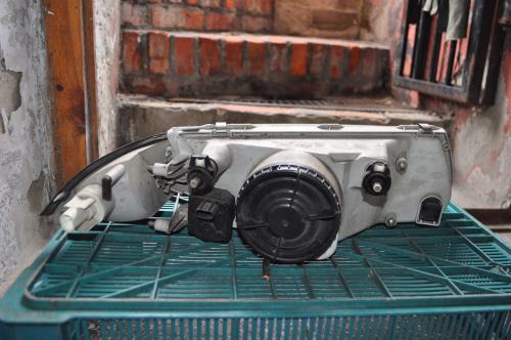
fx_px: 425
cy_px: 170
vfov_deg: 43.5
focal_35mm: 30
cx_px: 256
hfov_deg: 62.0
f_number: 3.8
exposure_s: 1/60
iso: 450
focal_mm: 20
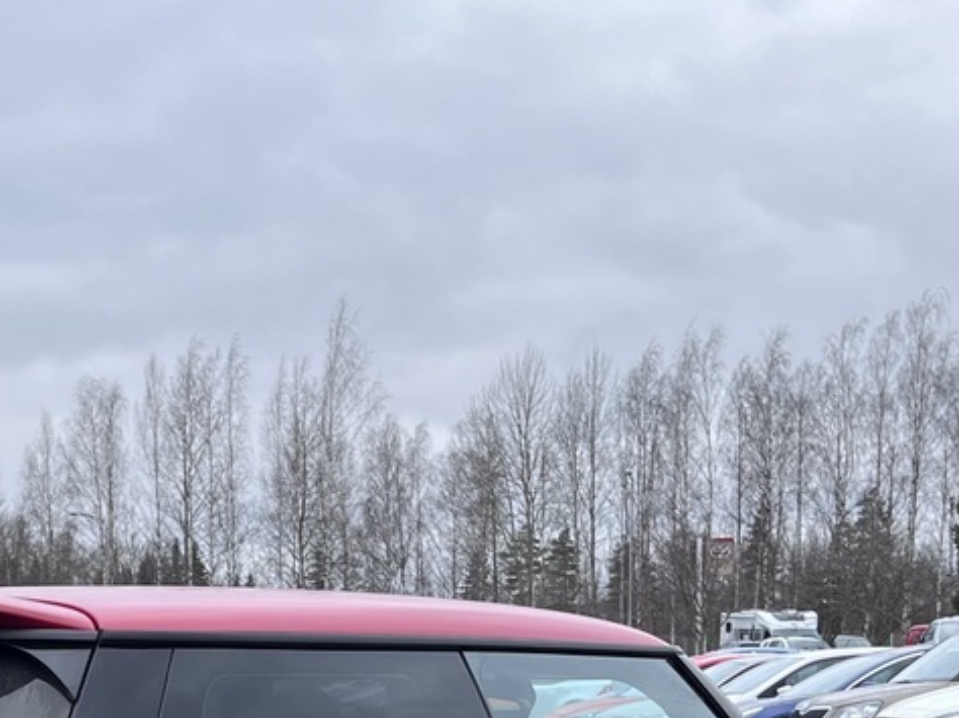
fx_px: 2188
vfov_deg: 17.7
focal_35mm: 79
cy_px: 882
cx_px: 200
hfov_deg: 24.4
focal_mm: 5.1
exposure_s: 1/913
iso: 50
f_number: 1.6
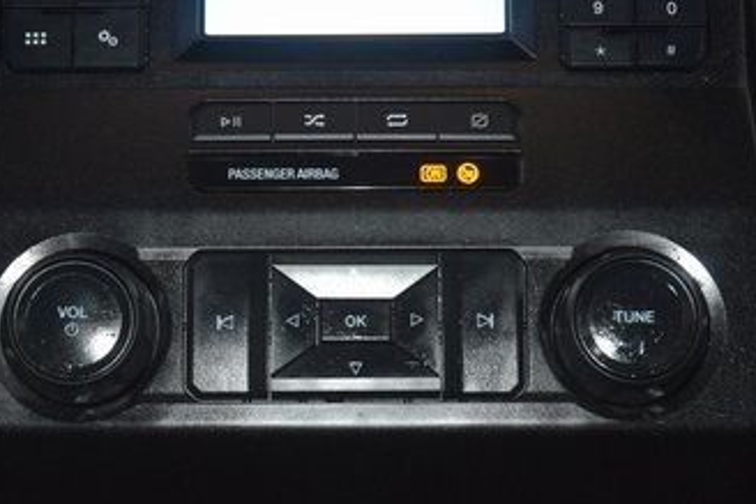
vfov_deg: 11.7
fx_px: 2458
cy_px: 155
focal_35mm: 117
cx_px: 355
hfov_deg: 17.5
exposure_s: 1/125
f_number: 4.2
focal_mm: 40
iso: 1600
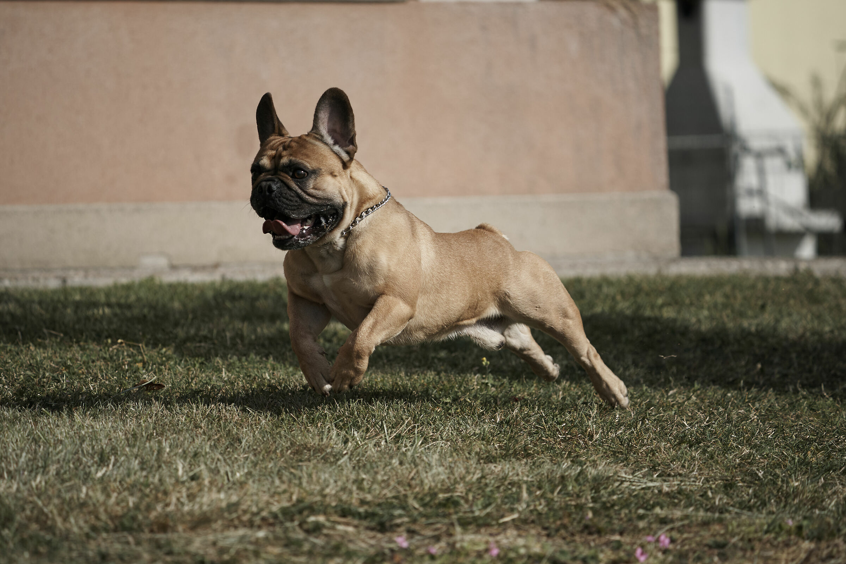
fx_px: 4700
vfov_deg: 6.9
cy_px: 282
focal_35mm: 200
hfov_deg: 10.3
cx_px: 423
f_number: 5.6
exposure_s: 1/2500
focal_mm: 200
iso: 500
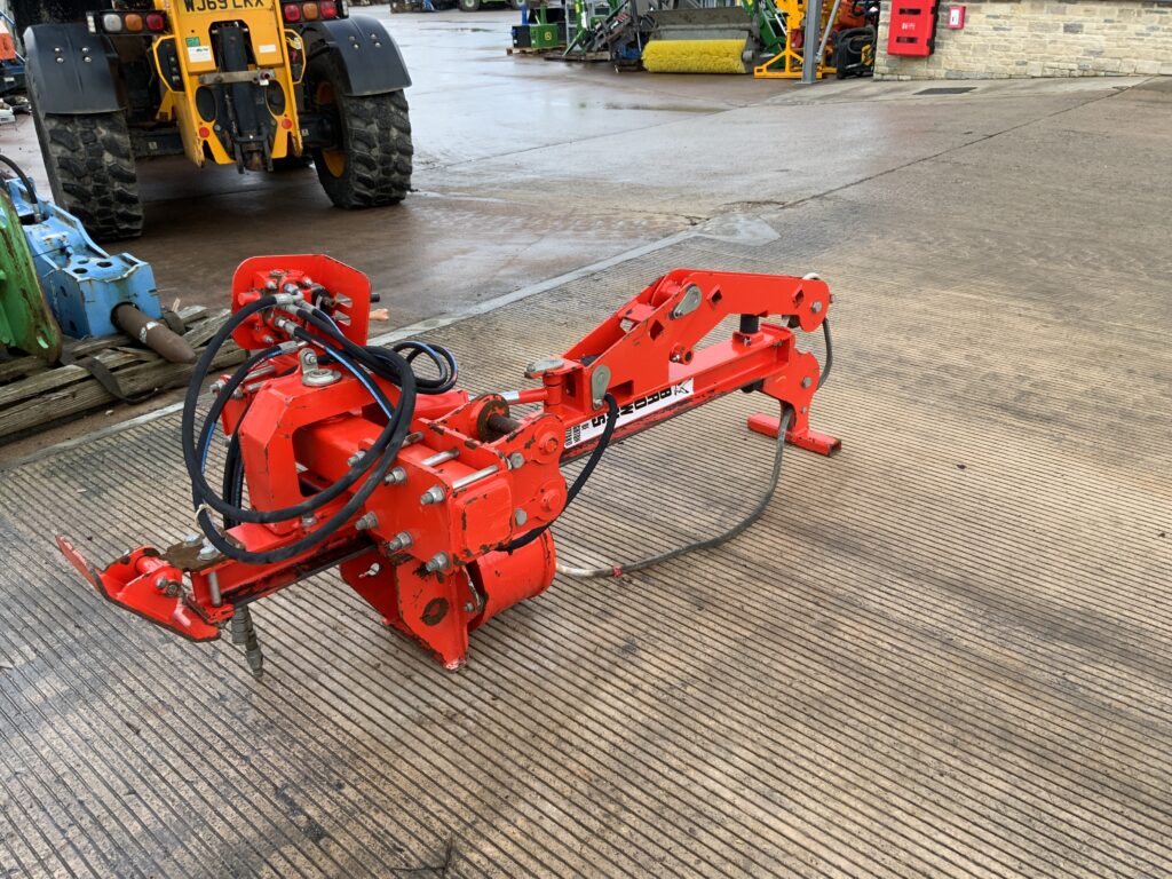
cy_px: 440
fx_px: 982
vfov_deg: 48.2
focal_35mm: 29
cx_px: 586
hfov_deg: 61.7
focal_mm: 3
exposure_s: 1/230
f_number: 1.8
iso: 16
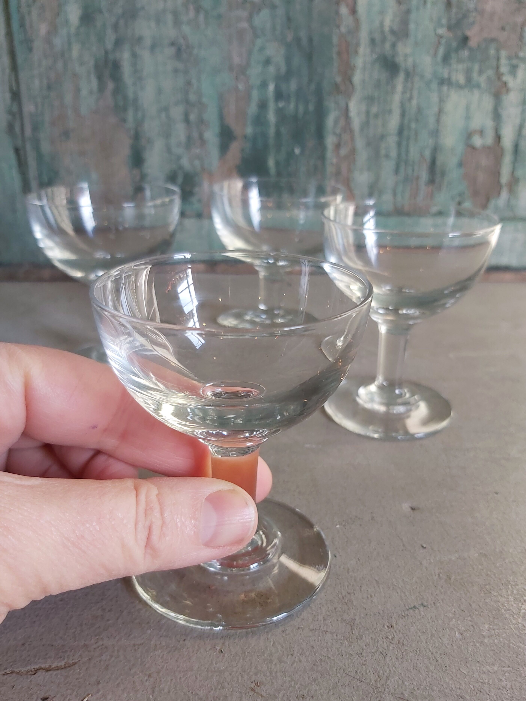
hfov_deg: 53.1
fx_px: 527
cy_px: 350
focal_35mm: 26
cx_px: 263
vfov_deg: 67.3
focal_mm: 3.92
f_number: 1.7
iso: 100
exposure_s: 1/100
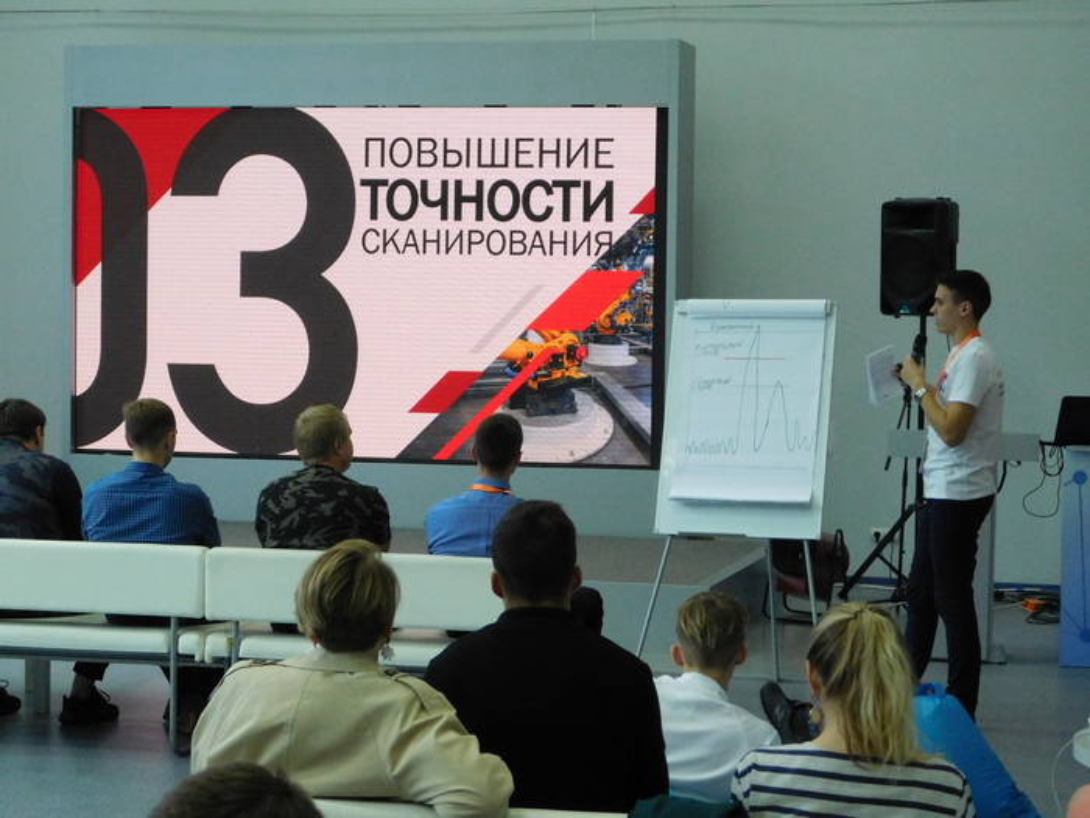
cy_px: 409
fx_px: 2519
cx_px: 545
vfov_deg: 18.4
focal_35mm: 80
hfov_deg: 24.4
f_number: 4.4
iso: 720
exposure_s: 1/60
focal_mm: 14.2
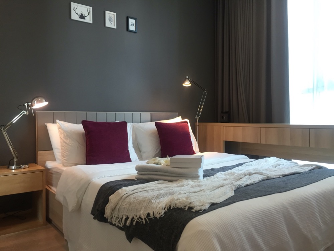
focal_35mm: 29
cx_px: 167
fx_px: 280
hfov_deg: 61.7
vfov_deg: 48.2
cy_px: 126
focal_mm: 4.15
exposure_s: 1/33
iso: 40
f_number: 2.2
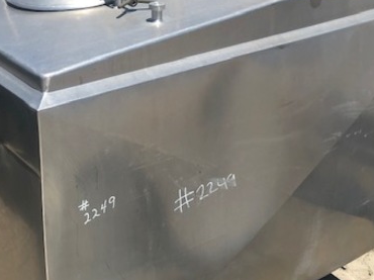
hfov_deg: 35.5
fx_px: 572
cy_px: 58
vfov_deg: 27.0
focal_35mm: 53
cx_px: 101
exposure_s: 1/2000
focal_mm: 4
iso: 20
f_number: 1.8
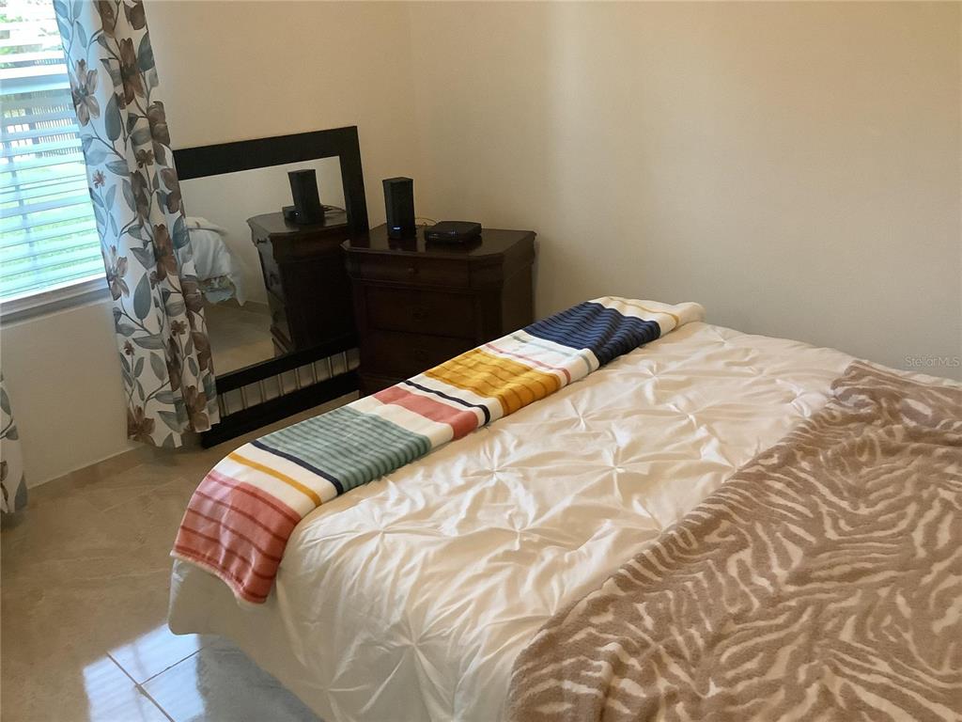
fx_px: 862
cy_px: 361
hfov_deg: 58.4
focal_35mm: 31
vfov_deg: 45.4
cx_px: 481
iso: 400
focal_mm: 3.3
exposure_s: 1/60
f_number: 2.4
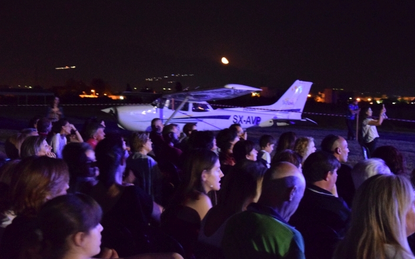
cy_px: 133
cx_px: 210
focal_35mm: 59
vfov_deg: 22.0
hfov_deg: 34.6
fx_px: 667
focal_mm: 38
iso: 12800
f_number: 4.5
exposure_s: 1/5
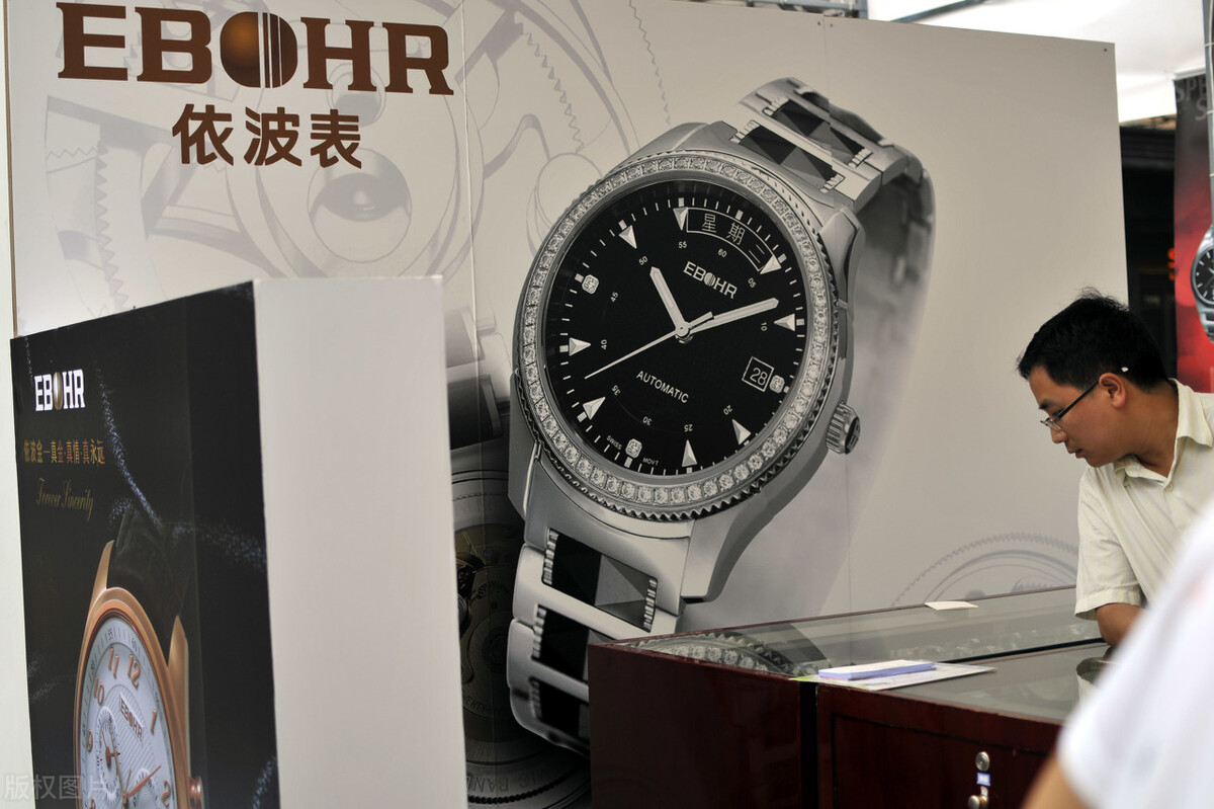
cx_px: 607
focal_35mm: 52
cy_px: 404
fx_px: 1770
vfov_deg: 25.7
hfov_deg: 37.9
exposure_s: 1/160
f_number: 2.2
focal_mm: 35
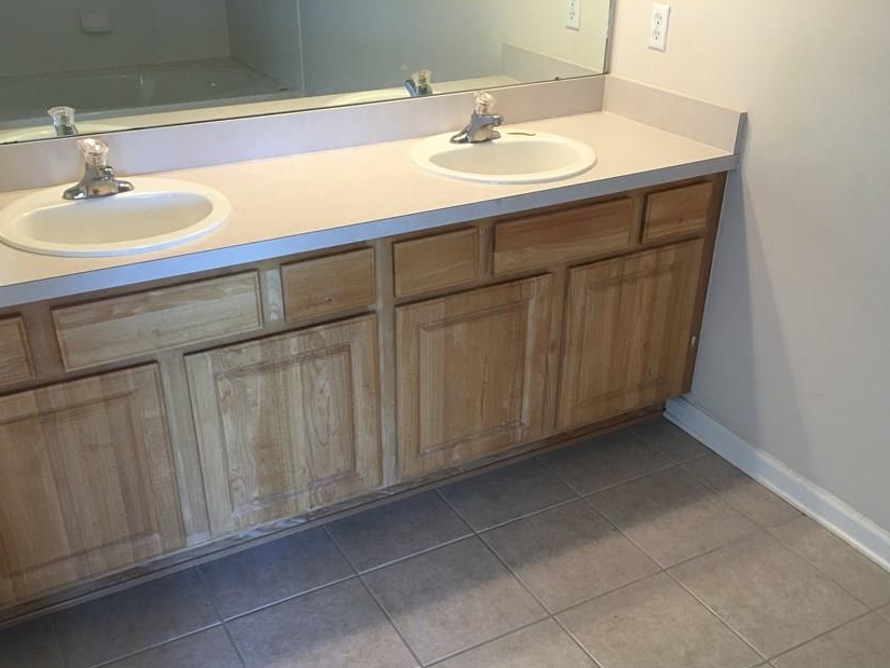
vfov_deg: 39.5
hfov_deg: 51.3
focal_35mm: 36
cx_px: 446
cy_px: 408
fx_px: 926
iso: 32
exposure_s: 1/15
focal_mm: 4.15
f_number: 2.2
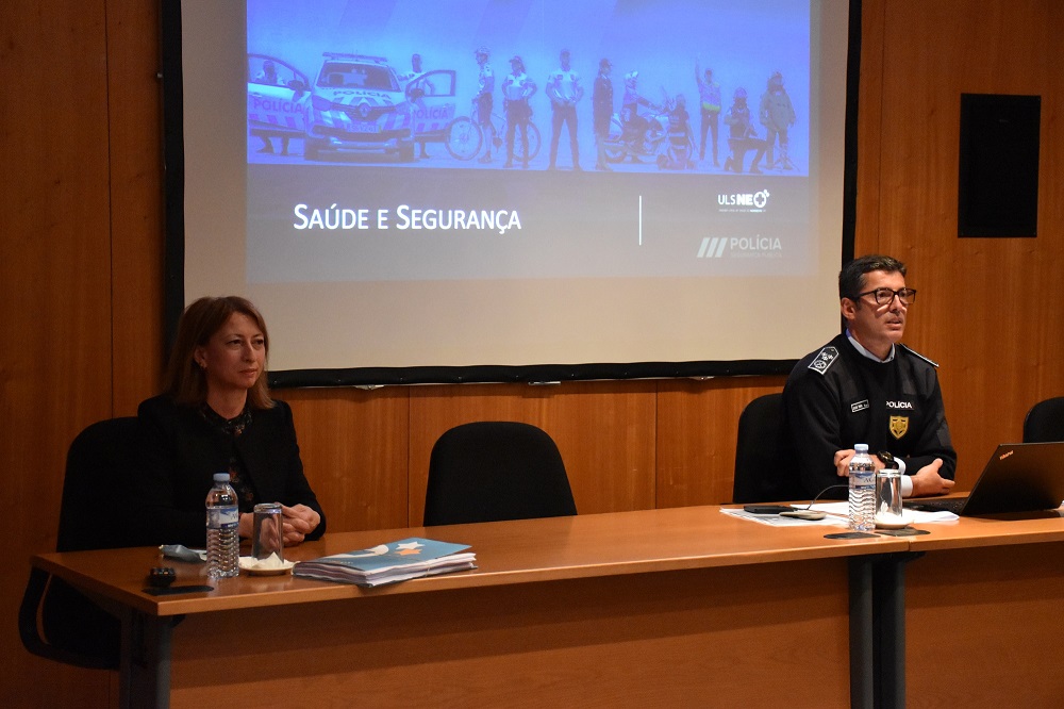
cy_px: 354
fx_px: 1861
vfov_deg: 21.6
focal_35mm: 63
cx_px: 532
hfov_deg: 31.9
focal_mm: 42
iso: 5600
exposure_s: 1/60
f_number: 4.5
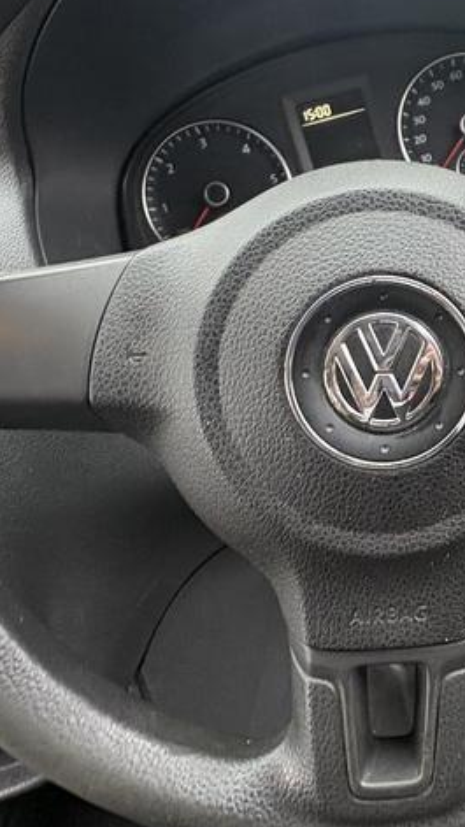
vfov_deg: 65.5
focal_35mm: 29
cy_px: 337
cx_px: 474
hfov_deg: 35.9
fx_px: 636
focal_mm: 2.22
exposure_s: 1/60
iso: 250
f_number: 2.2
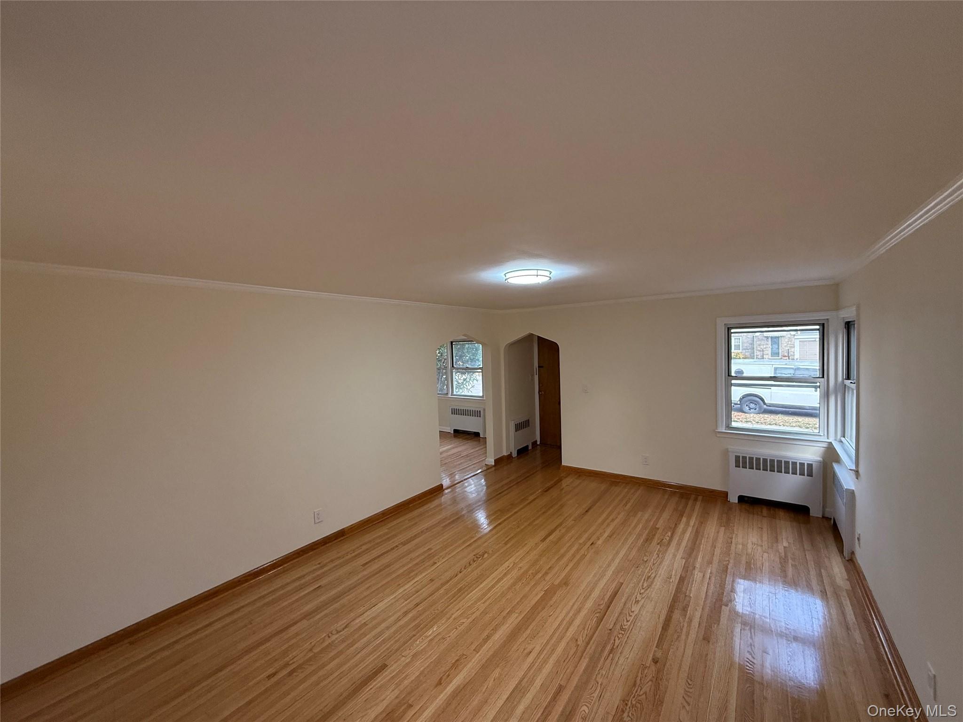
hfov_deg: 102.1
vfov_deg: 85.7
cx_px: 482
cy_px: 361
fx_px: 389
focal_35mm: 14
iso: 200
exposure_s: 1/99
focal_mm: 2.22
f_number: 2.2
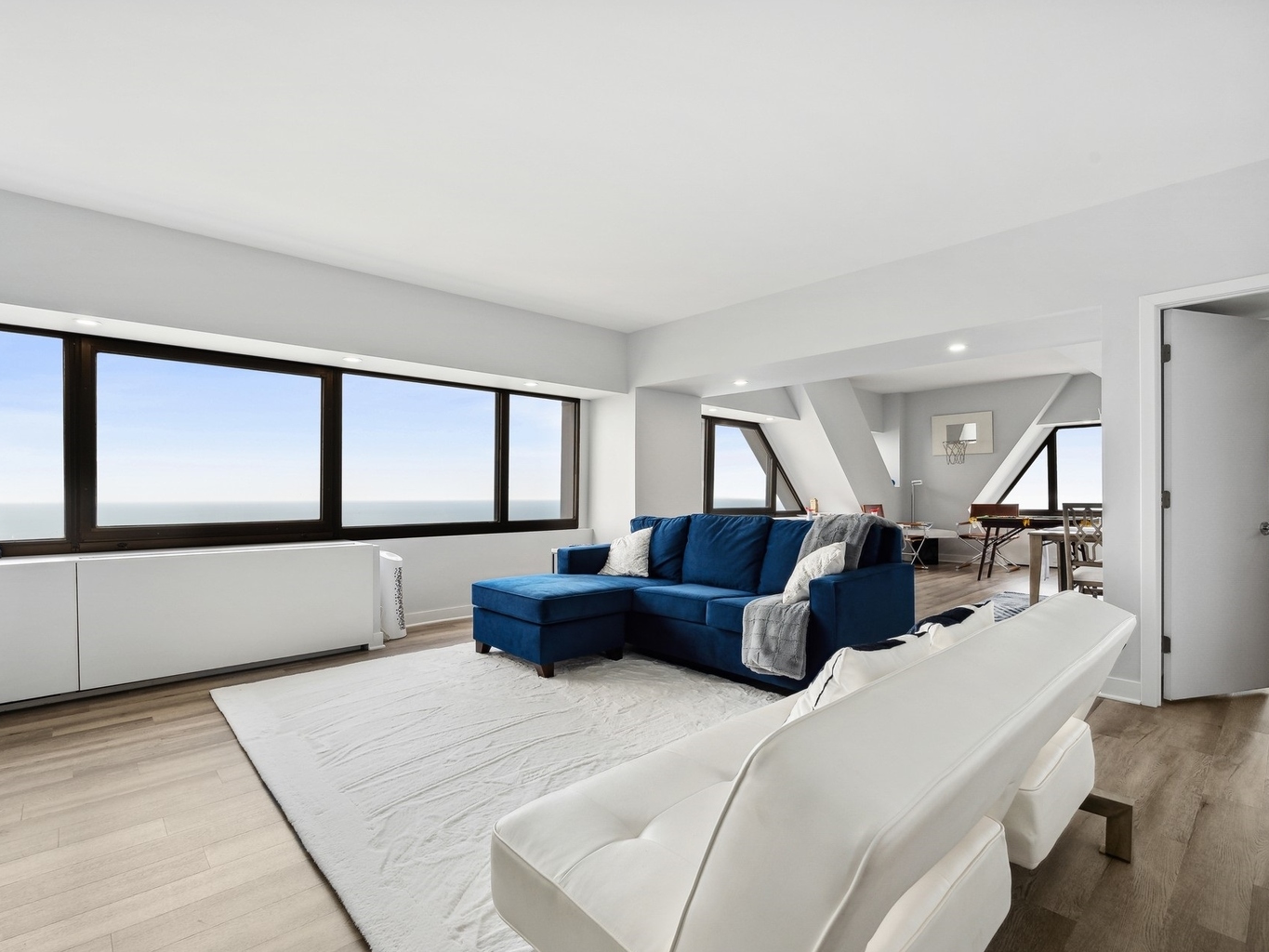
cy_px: 495
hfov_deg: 94.3
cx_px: 583
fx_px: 587
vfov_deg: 78.1
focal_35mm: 16
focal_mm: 14
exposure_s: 1/90
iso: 200
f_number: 9.5
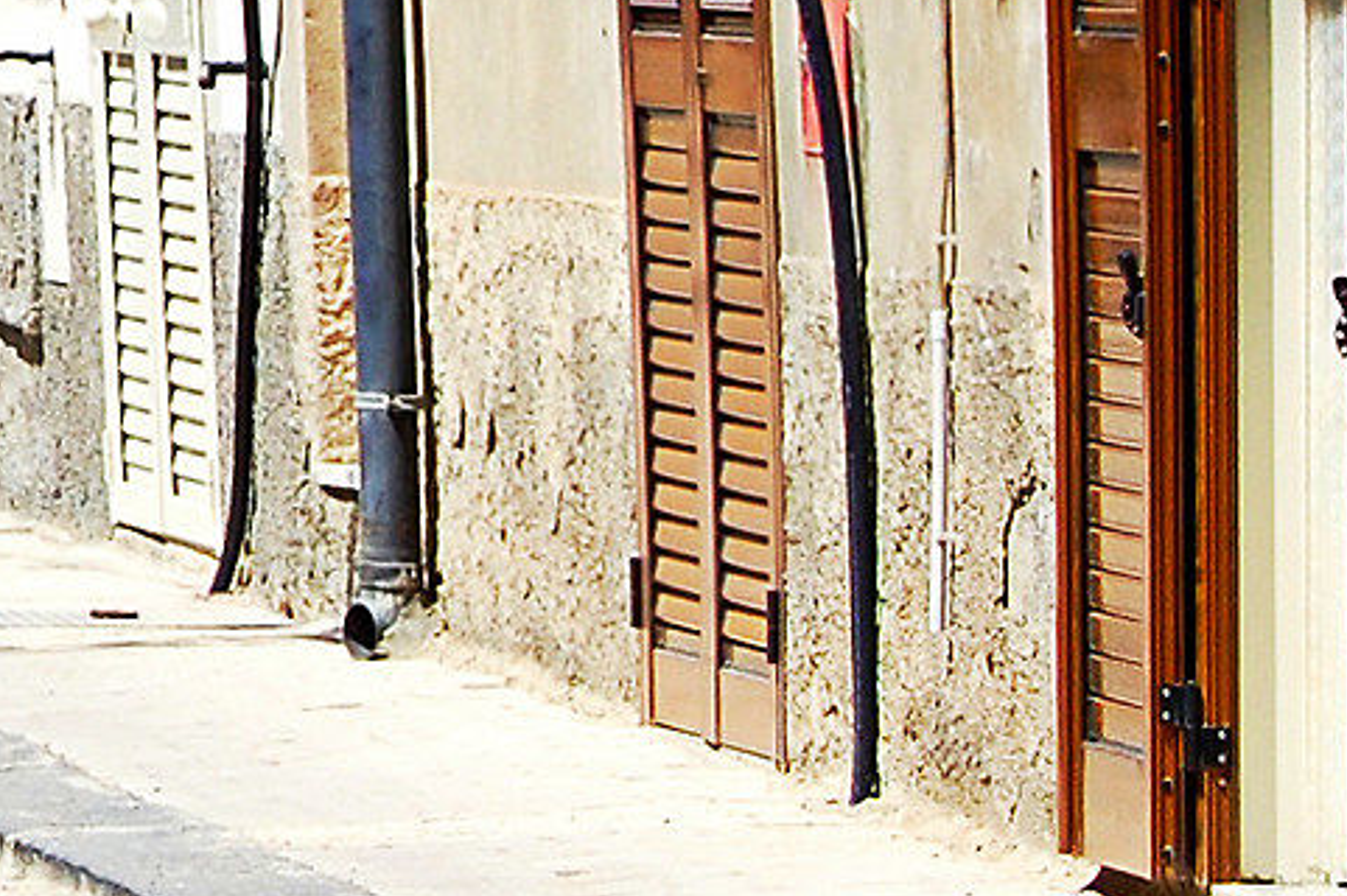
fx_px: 15386
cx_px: -1647
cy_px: -897
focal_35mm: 411
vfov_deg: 3.3
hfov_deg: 4.9
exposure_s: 1/200
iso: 200
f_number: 7.1
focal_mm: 55
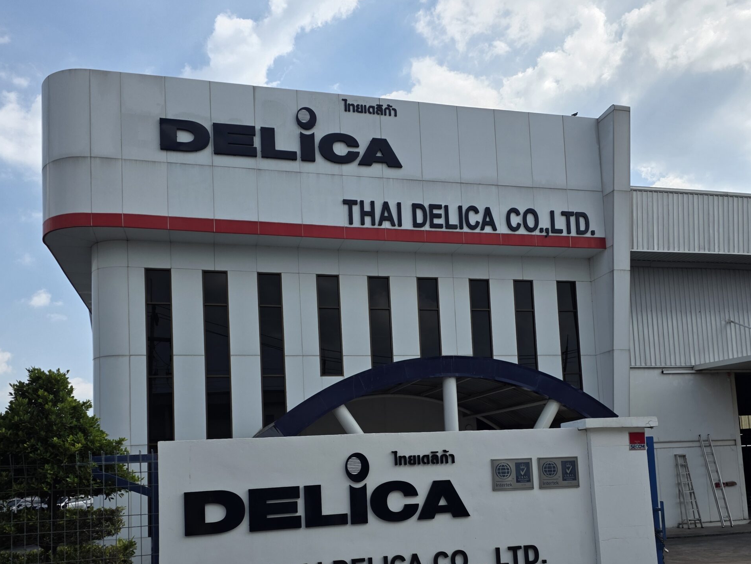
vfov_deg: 44.1
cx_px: 372
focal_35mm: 31
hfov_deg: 58.3
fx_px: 673
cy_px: 416
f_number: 1.7
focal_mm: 6.3
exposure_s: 1/7626
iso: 80
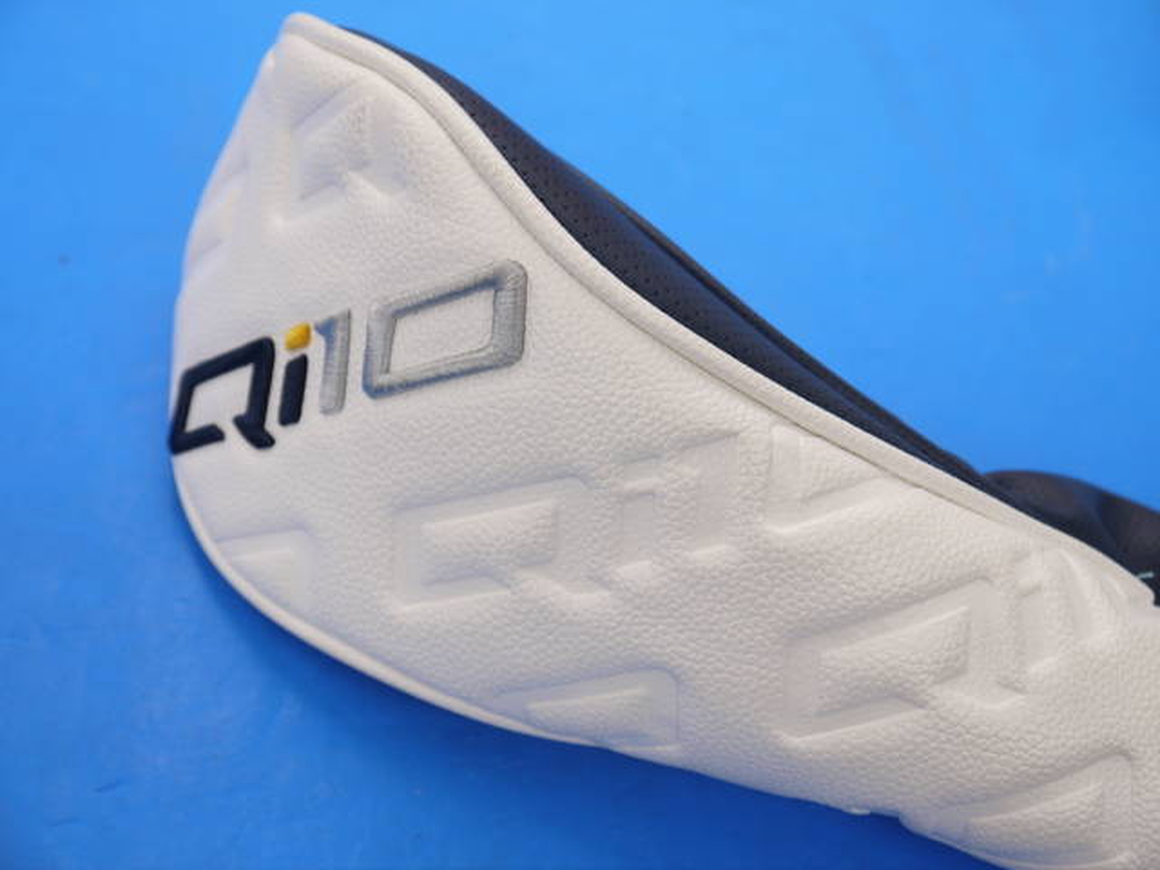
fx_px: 1676
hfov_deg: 38.2
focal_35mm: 50
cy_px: 435
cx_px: 580
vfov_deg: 29.1
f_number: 4.6
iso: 200
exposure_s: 1/60
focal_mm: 25
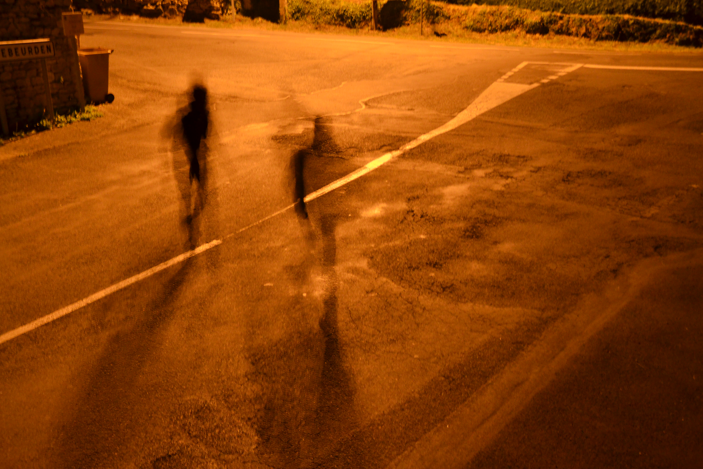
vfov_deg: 35.5
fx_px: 732
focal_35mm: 38
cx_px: 352
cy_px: 234
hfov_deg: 51.3
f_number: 3.8
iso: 800
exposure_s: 1.3
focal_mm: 25
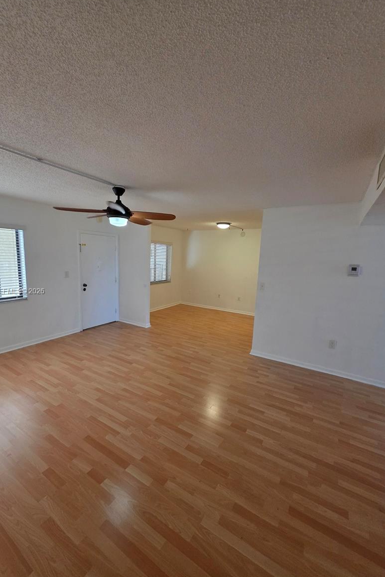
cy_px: 292
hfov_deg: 81.1
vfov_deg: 104.2
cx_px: 176
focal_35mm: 14
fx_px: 224
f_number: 1.9
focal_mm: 2.2
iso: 320
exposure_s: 1/120
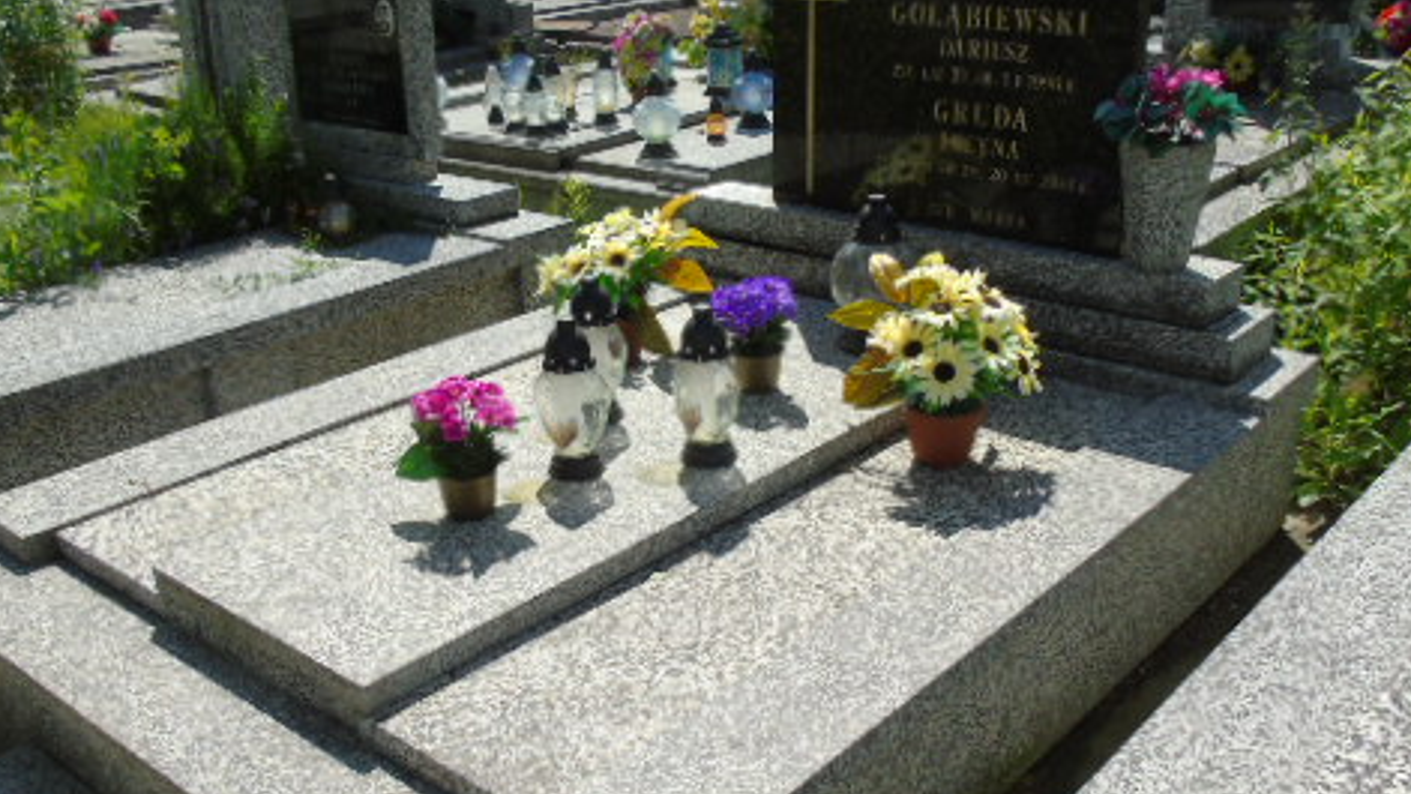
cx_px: 701
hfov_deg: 54.0
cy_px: 446
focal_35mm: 37
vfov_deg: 32.0
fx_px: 1384
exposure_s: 1/1000
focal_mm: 4.4
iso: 80
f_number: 3.4
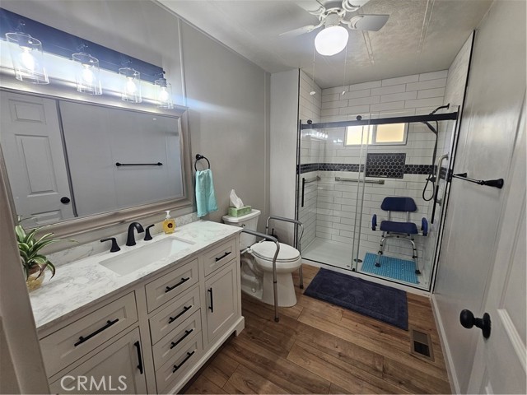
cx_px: 264
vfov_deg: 89.9
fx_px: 198
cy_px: 198
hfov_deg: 106.2
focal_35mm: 13
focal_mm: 2.2
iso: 100
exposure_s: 1/60
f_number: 2.2
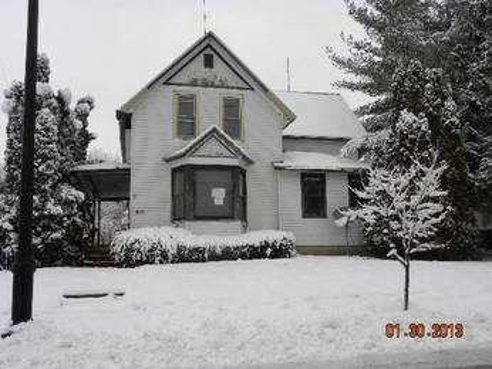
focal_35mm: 37
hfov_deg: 50.1
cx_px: 246
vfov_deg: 38.7
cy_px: 184
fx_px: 526
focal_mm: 6.6
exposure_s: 1/215
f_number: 5
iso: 64
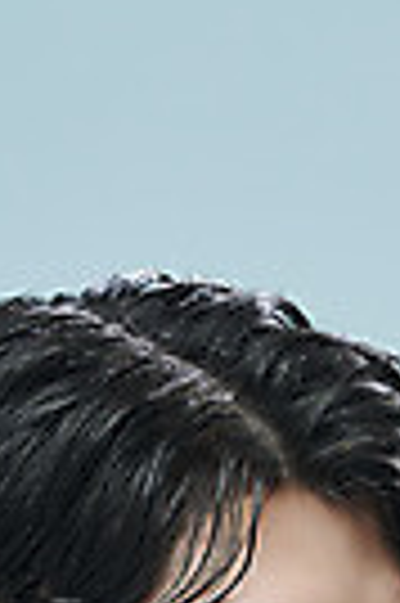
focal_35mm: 554
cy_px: 729
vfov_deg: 3.7
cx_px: 160
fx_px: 9257
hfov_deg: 2.5
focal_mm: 185
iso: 50
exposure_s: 1/125
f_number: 5.6
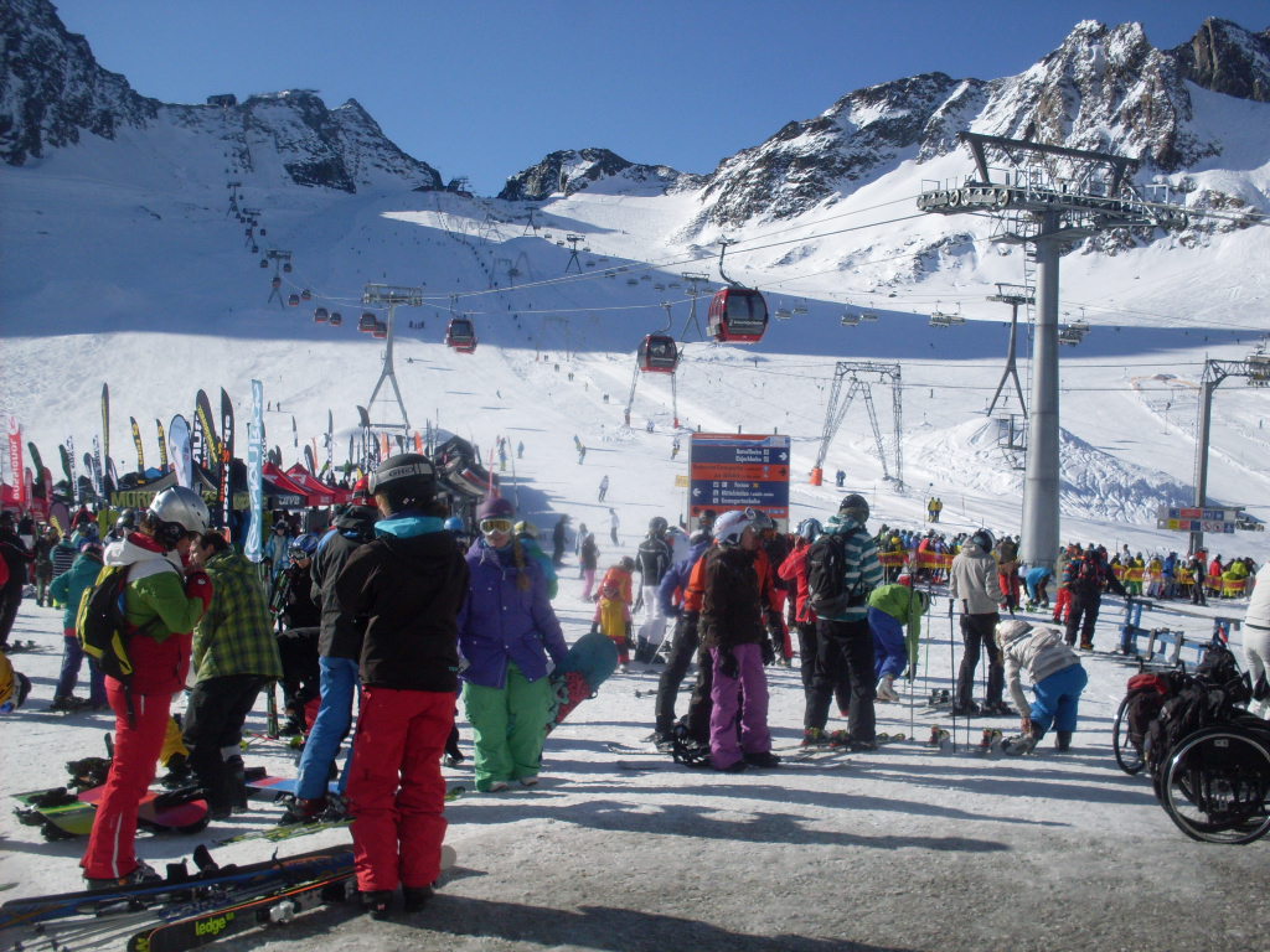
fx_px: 1394
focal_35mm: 38
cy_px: 476
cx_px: 635
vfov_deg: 37.7
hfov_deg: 49.0
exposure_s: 1/350
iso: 80
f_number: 8.4
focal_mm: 6.3
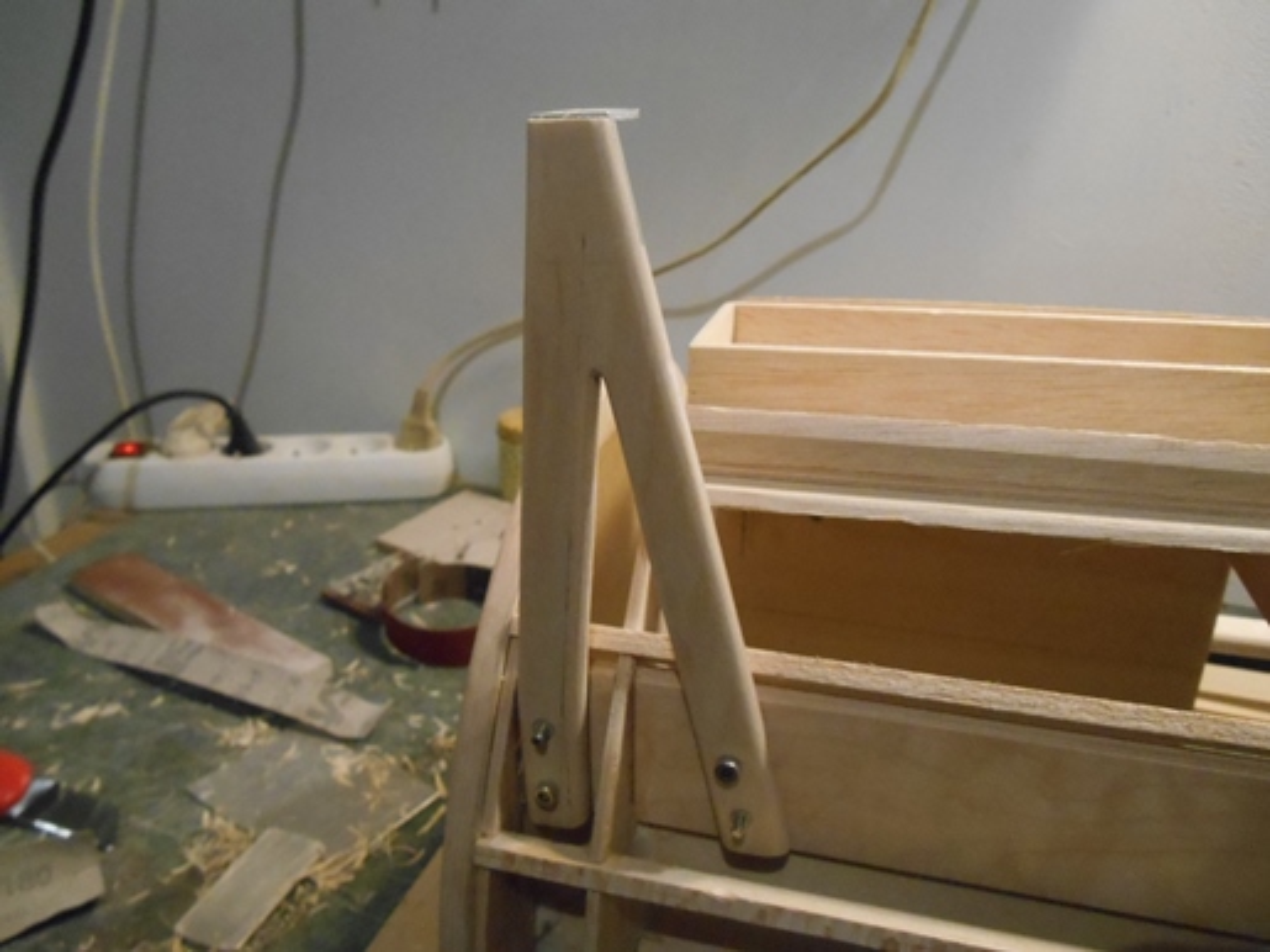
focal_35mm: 26
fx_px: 954
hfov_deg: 67.3
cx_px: 635
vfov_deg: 53.0
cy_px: 476
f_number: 3.4
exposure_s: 1/30
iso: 800
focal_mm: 4.7
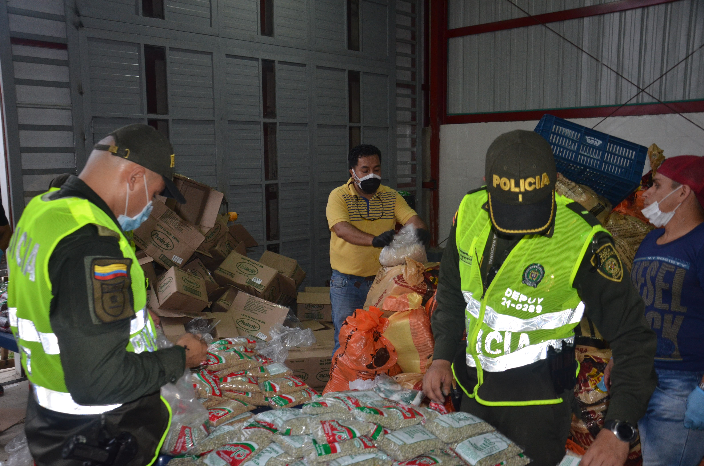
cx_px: 352
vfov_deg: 39.8
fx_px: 644
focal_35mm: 33
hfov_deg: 57.3
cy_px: 233
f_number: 3.8
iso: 800
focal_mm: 22
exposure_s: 1/60
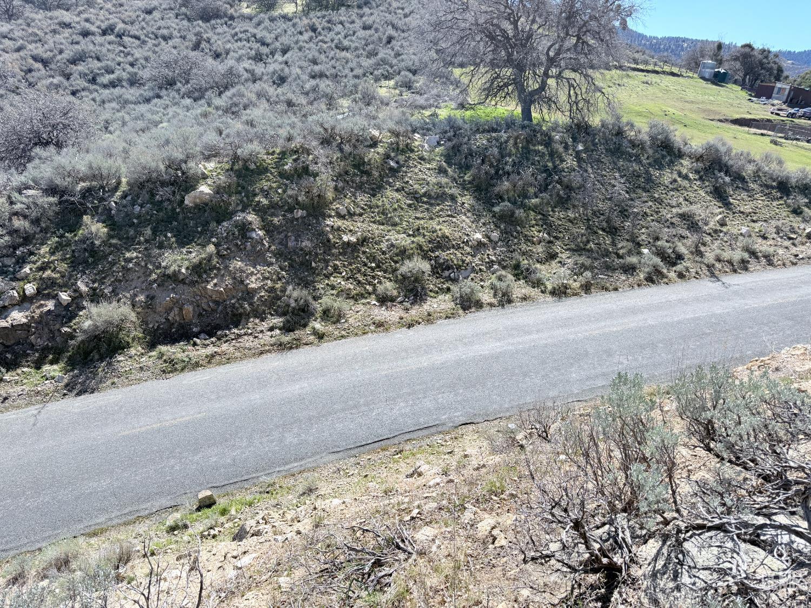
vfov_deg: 56.8
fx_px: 562
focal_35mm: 24
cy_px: 304
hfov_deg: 71.6
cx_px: 406
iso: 80
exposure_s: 1/3279
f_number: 1.78
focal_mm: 6.76
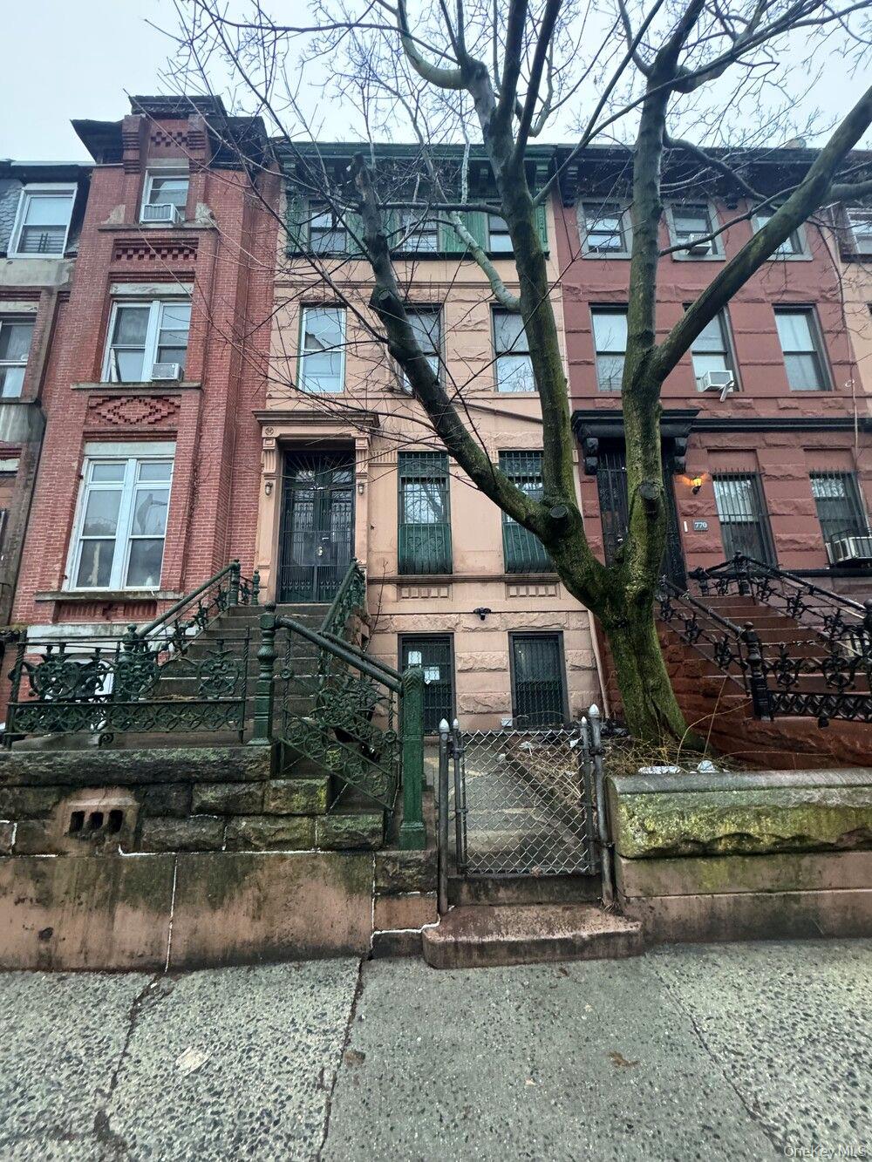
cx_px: 436
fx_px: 470
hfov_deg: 85.7
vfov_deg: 102.1
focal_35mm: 14
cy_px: 581
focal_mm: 2.22
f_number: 2.2
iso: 800
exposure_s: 1/60
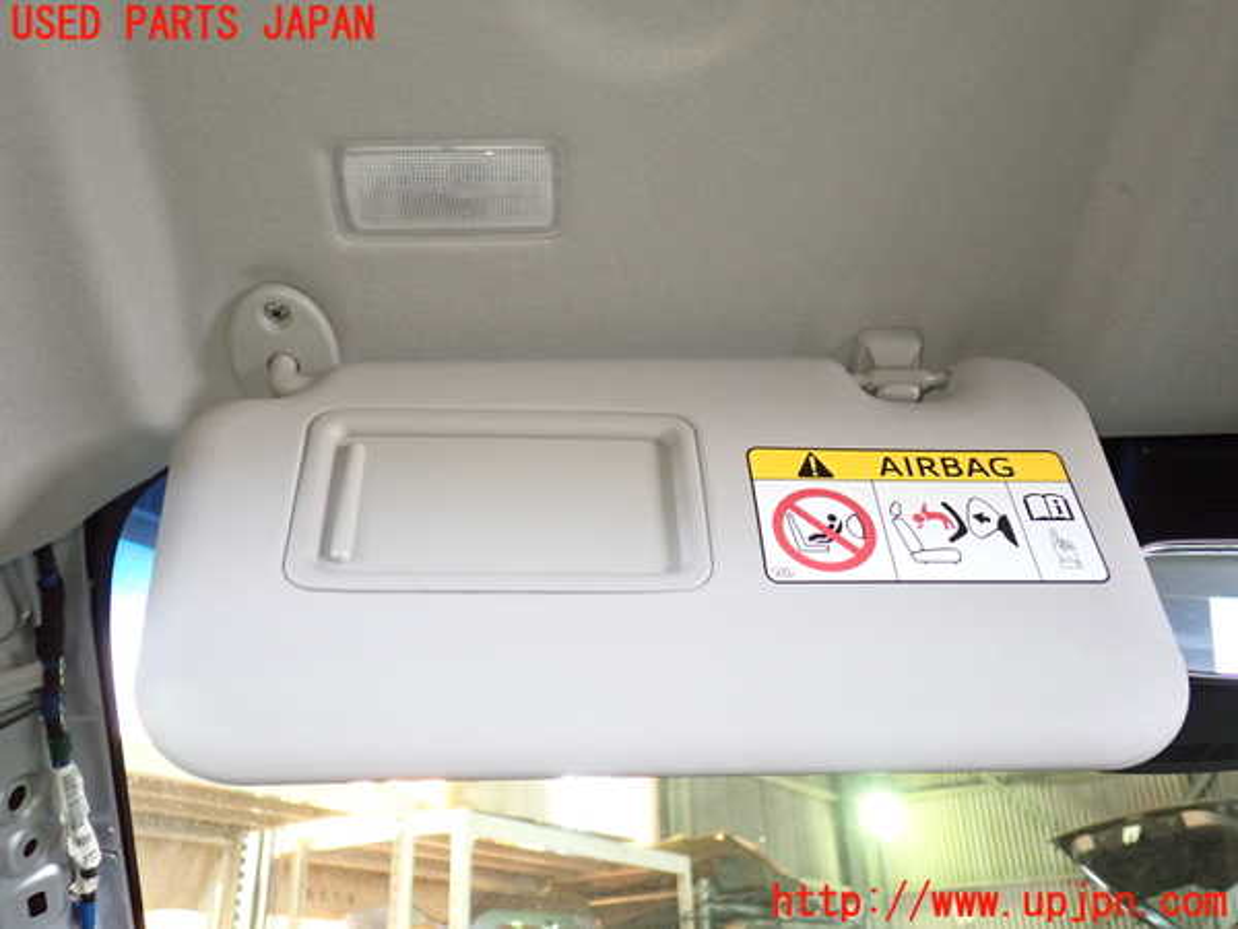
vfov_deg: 46.8
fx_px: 1073
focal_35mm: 30
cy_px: 464
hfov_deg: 60.0
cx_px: 619
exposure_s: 1/30
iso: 400
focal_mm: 5.4
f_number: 2.3
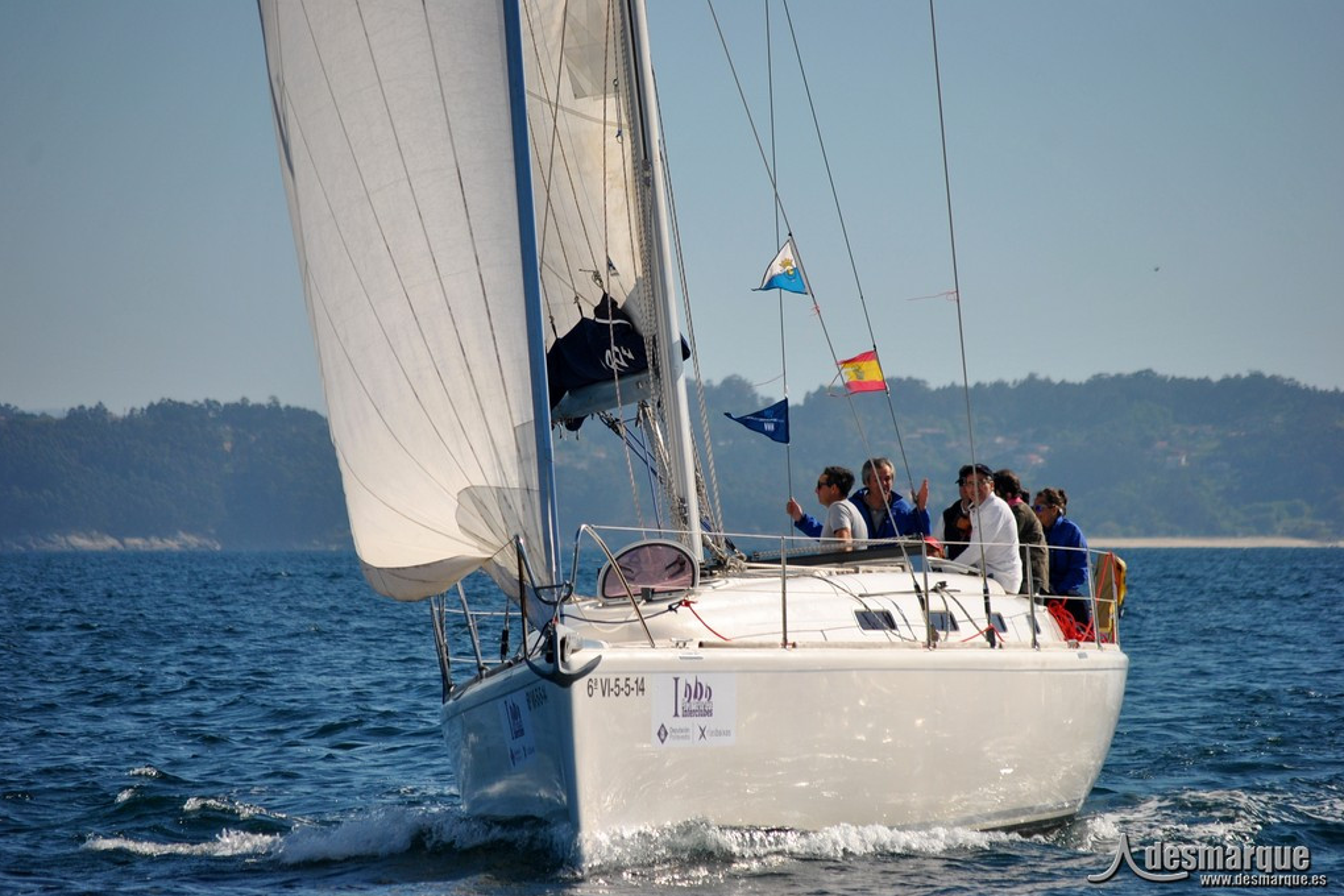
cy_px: 449
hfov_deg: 9.4
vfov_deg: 6.3
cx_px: 672
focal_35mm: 219
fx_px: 8157
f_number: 5.3
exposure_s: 1/2000
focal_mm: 145
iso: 200
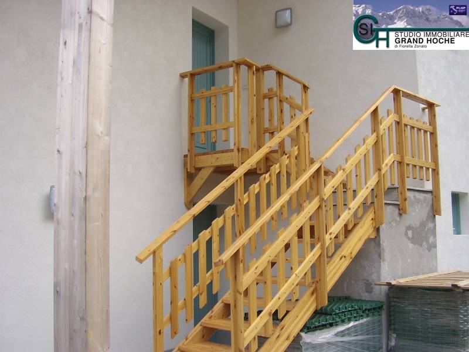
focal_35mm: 30
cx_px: 234
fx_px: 406
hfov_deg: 60.0
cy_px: 176
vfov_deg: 46.8
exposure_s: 1/192
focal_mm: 5.8
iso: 71
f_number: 2.9
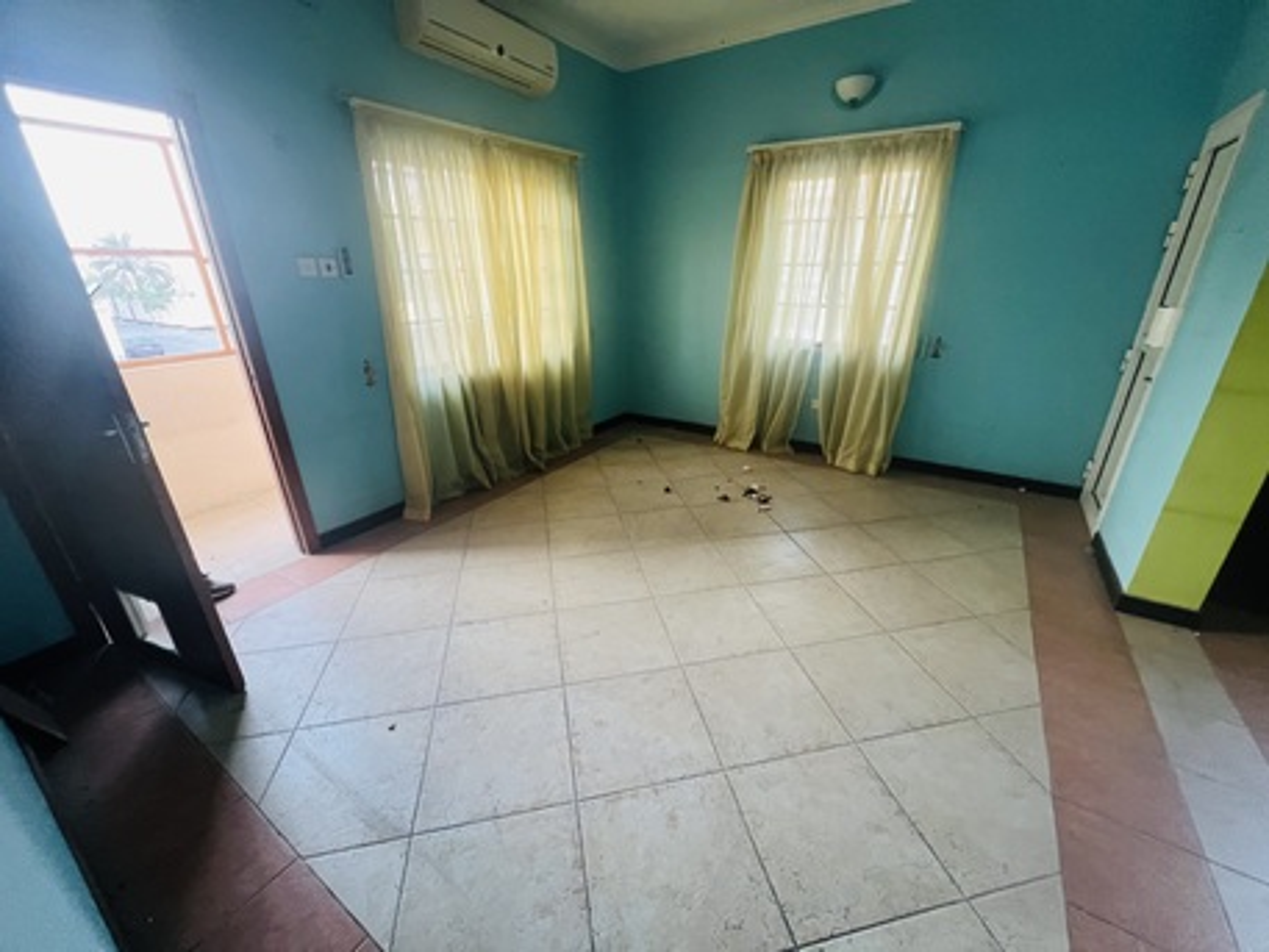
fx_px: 477
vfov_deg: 89.9
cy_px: 476
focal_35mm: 13
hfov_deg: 106.2
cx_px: 634
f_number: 1.8
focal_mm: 1.57
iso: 320
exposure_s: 1/60
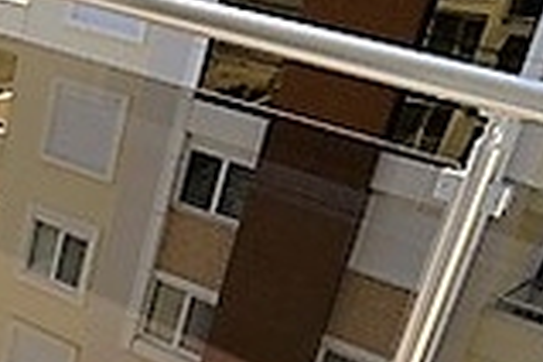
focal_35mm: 68
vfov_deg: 20.0
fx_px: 1026
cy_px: 154
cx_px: -536
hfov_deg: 18.9
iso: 100
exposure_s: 1/250
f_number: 10
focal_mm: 10
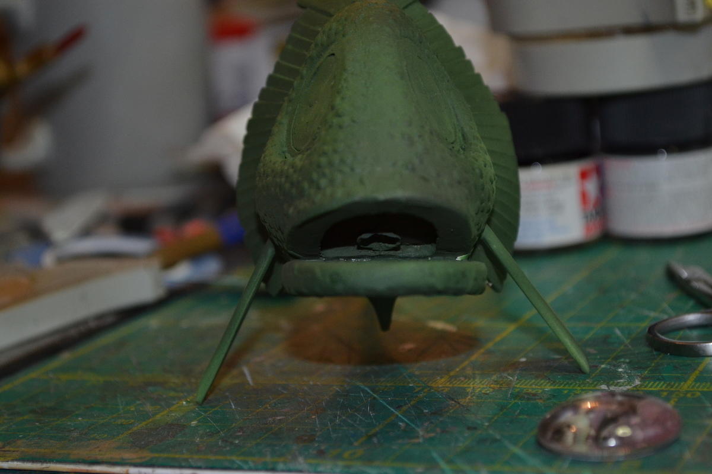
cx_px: 356
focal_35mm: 82
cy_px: 237
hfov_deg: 24.6
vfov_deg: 16.6
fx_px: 1632
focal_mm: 55
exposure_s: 1/60
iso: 900
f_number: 5.6
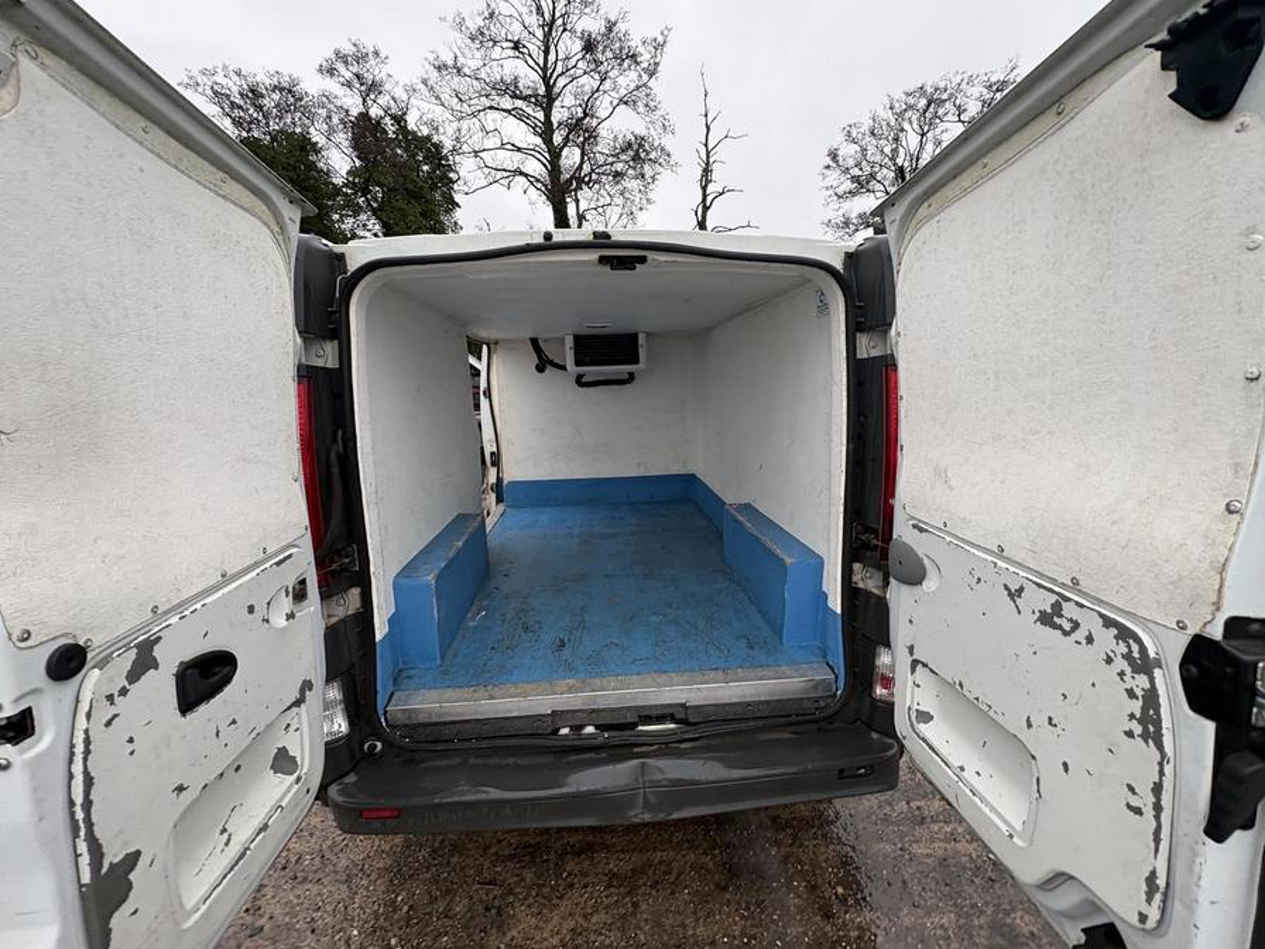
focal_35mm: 14
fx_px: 512
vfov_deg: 85.7
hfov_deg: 102.1
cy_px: 474
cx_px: 632
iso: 64
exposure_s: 1/136
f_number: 2.2
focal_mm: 2.22
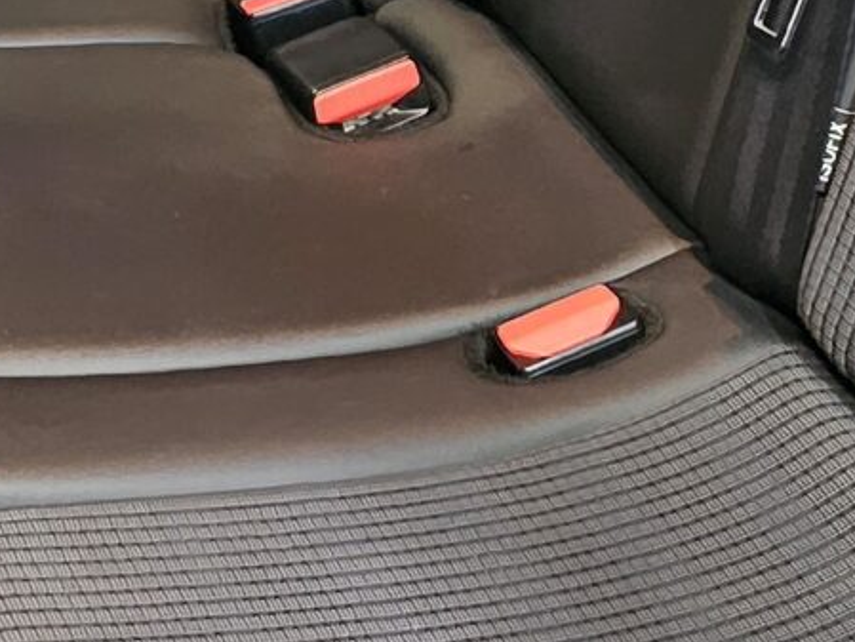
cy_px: -8
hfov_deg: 15.0
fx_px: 3237
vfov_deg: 11.2
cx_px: 465
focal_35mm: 131
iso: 1600
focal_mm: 6.3
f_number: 1.7
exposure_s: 1/24
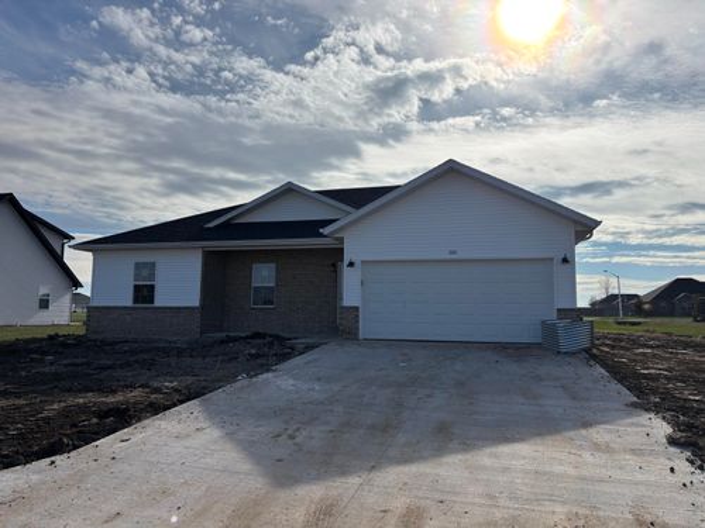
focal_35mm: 26
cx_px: 352
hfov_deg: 67.3
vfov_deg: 53.1
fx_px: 530
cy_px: 264
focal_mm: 5.96
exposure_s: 1/12195
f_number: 1.6
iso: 50
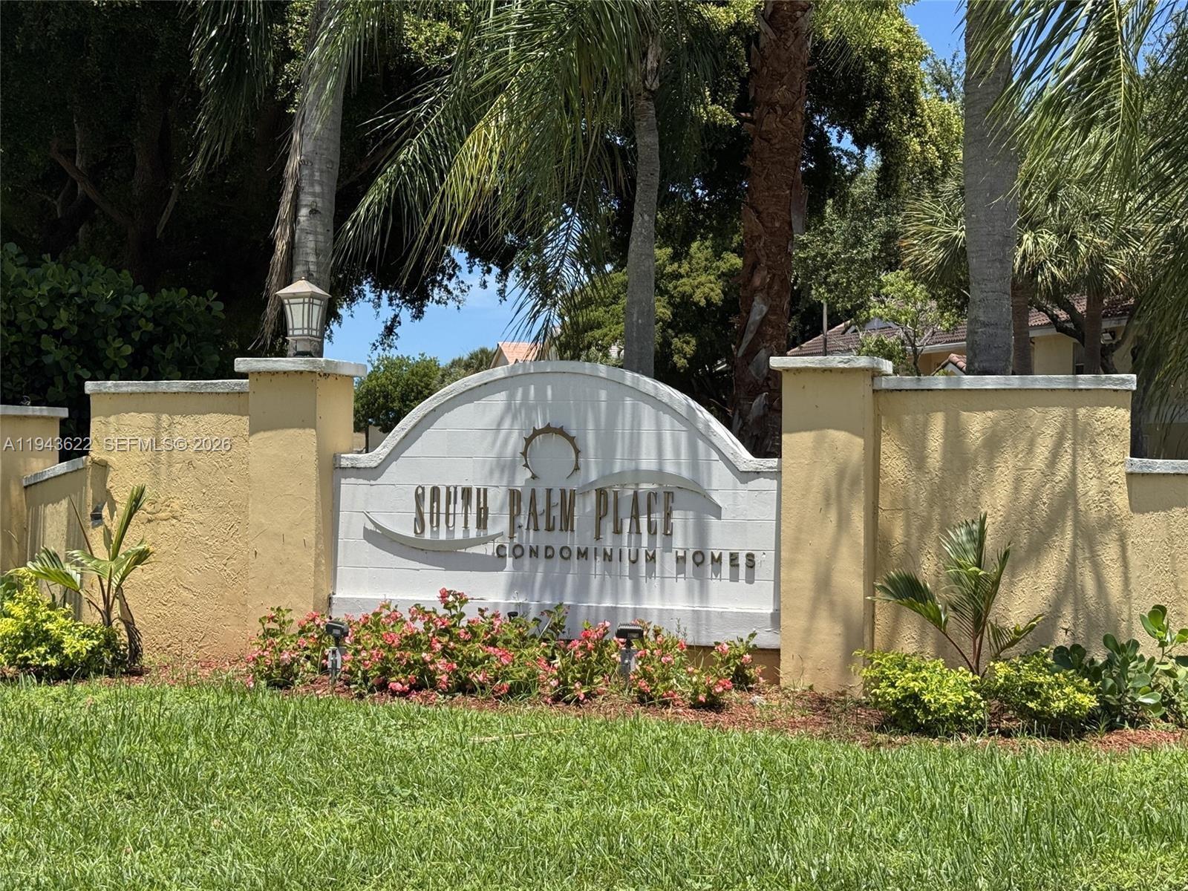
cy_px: 446
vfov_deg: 30.3
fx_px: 1647
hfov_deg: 39.7
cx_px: 594
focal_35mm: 48
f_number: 1.78
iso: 64
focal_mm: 6.76
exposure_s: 1/3610
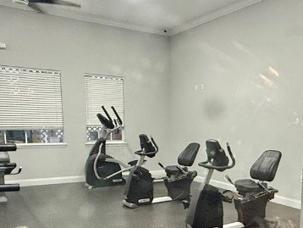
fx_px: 350
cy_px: 177
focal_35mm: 40
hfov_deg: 44.9
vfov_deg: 35.0
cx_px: 233
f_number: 2.2
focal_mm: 2.22
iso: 500
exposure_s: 1/60
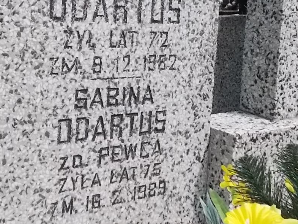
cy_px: 37
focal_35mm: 53
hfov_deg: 35.6
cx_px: 89
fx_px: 456
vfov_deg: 26.9
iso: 400
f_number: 8
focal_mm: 4.6
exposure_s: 1/1000
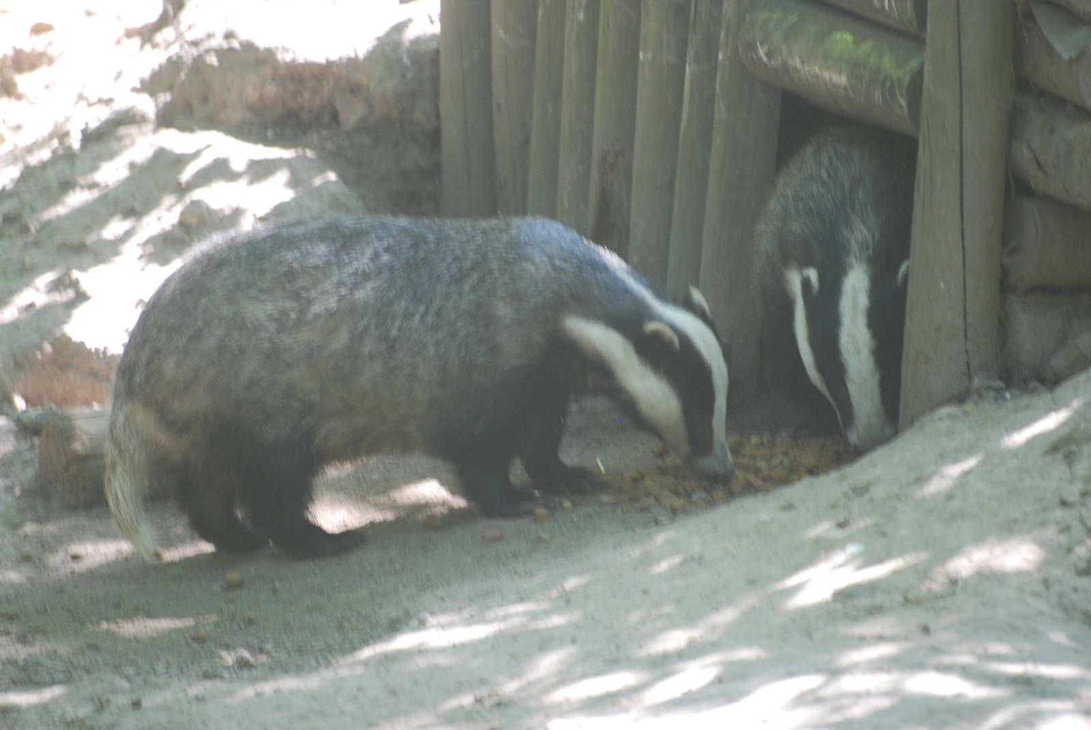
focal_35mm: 450
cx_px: 546
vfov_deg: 3.1
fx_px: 13654
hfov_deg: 4.6
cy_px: 365
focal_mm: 300
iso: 400
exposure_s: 1/25
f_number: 5.6
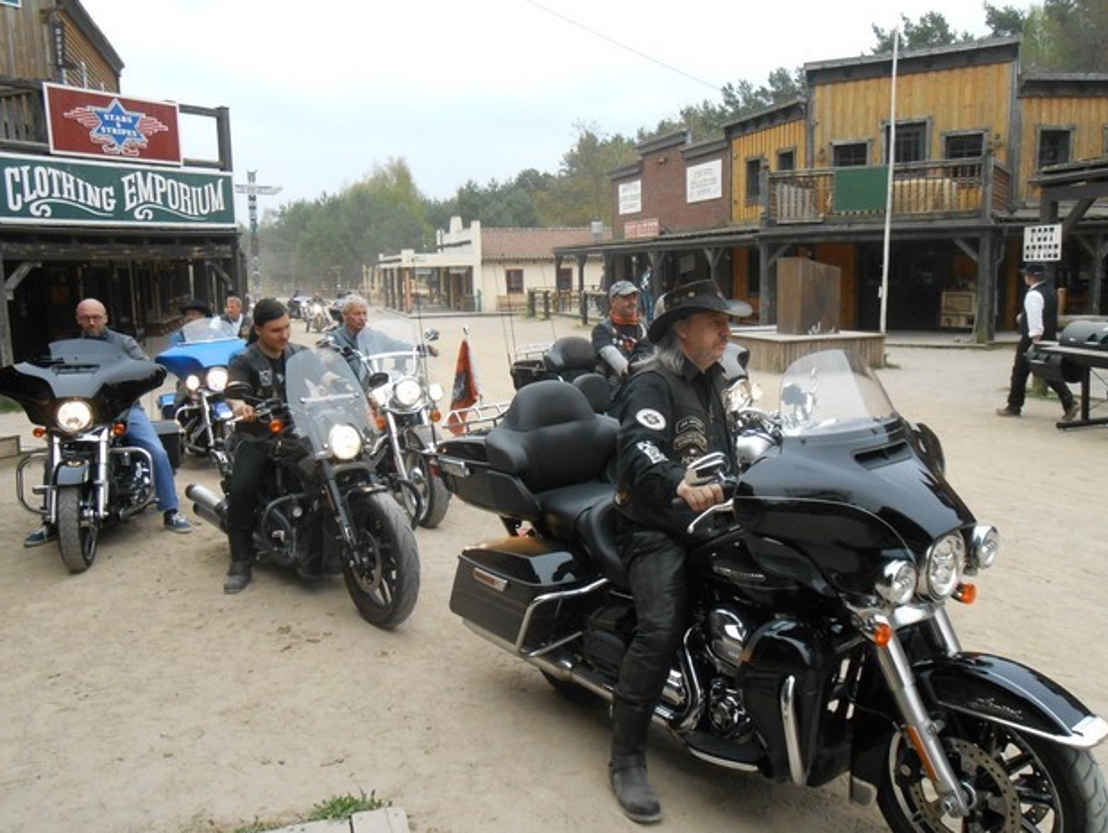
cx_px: 548
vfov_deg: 45.5
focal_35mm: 31
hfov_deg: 58.3
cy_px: 412
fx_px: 993
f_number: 3.8
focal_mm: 5.3
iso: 320
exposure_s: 1/250
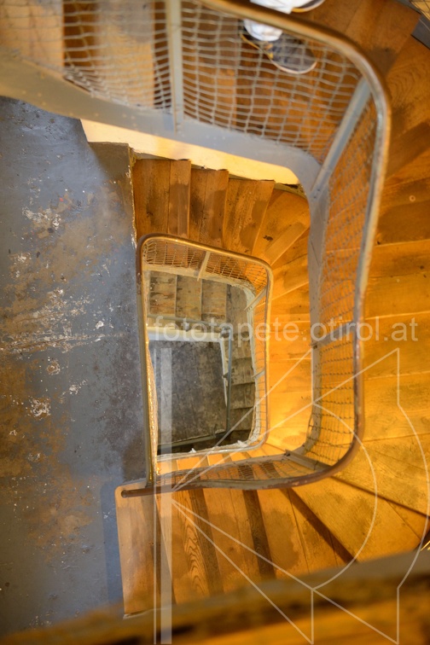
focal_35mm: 50
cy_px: 322
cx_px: 215
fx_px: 896
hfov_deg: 27.0
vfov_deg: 39.6
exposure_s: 1/8
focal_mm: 50
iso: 1600
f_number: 2.8
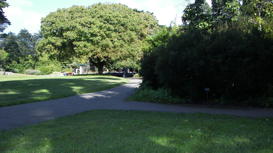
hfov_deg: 50.5
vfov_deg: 29.7
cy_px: 70
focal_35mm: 40
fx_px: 290
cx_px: 137
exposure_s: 1/400
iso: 64
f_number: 2.8
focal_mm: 6
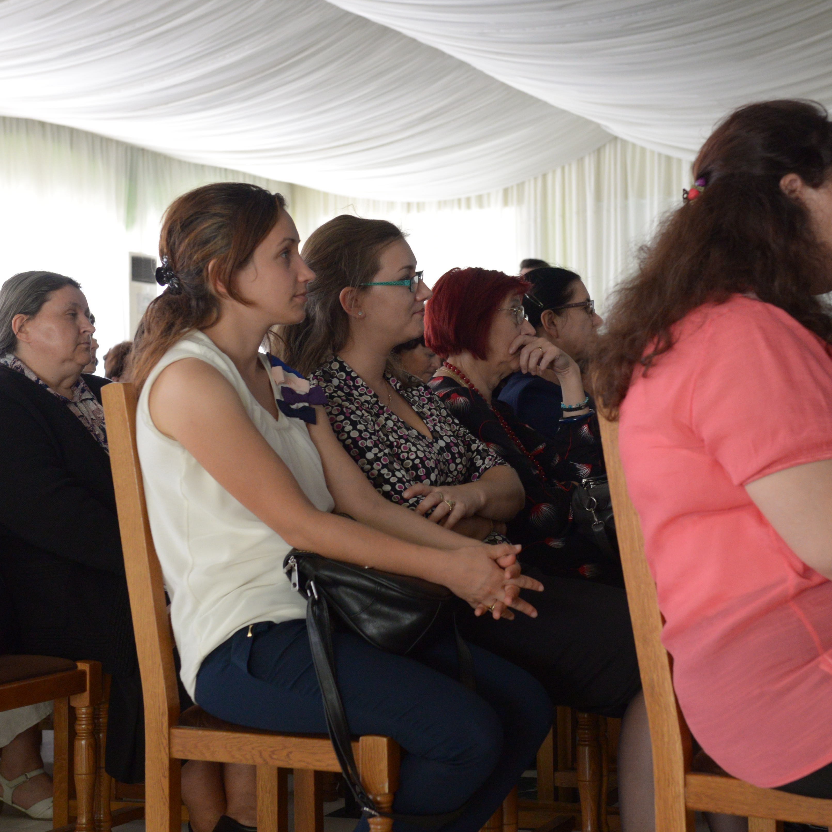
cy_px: 384
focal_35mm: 70
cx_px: 459
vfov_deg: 24.6
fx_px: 1903
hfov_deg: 24.6
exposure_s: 1/80
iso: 2000
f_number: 4.5
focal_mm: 44
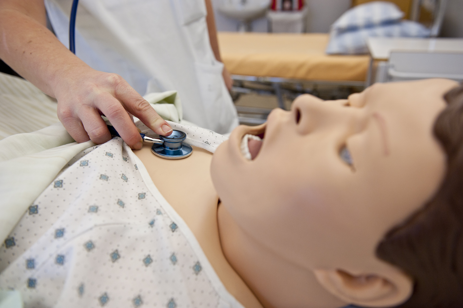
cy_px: 154
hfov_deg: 63.7
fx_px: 373
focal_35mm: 29
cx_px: 232
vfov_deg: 44.9
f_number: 4
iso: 640
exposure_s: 1/250
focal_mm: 29
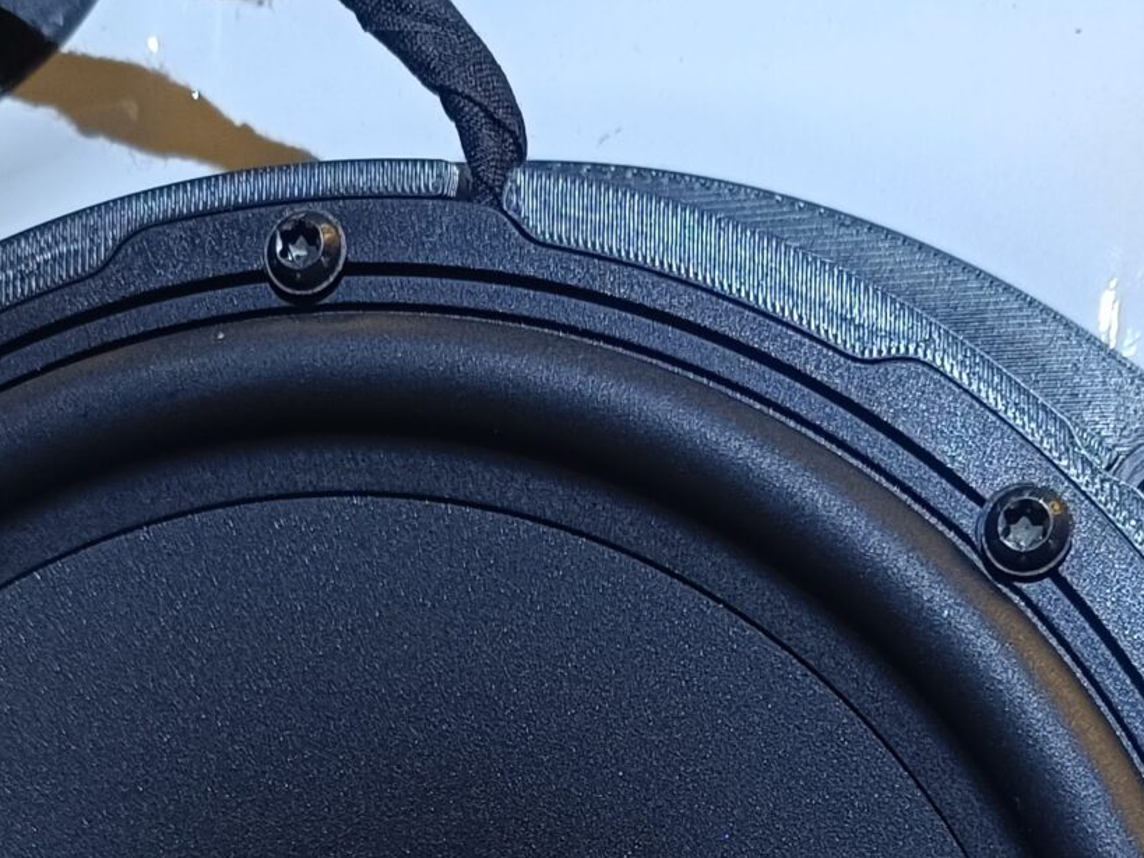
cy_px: 1295
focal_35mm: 75
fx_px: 2478
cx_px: 580
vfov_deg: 17.6
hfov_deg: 26.0
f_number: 1.88
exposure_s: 1/50.1
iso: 342
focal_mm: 5.59
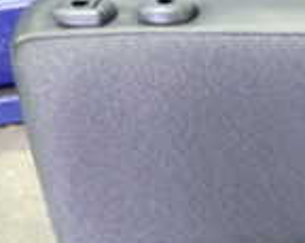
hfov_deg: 13.9
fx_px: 1173
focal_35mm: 130
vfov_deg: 11.7
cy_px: 254
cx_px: 451
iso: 800
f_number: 2.4
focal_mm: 5.79
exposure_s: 1/15
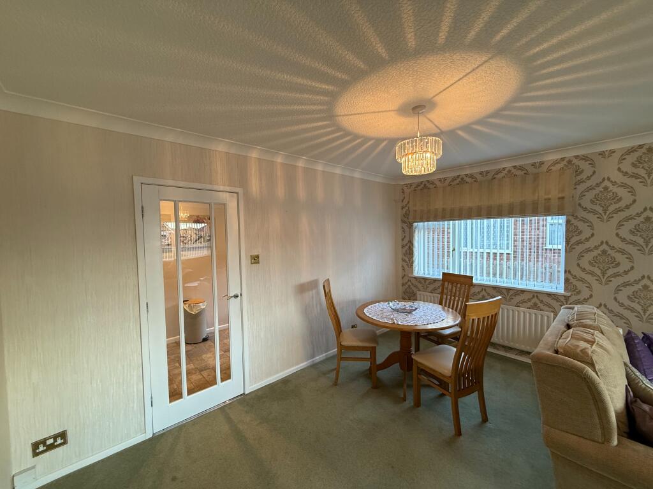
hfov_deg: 102.1
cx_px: 326
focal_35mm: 14
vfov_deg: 85.7
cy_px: 244
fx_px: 264
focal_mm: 2.22
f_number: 2.2
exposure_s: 1/100
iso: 160
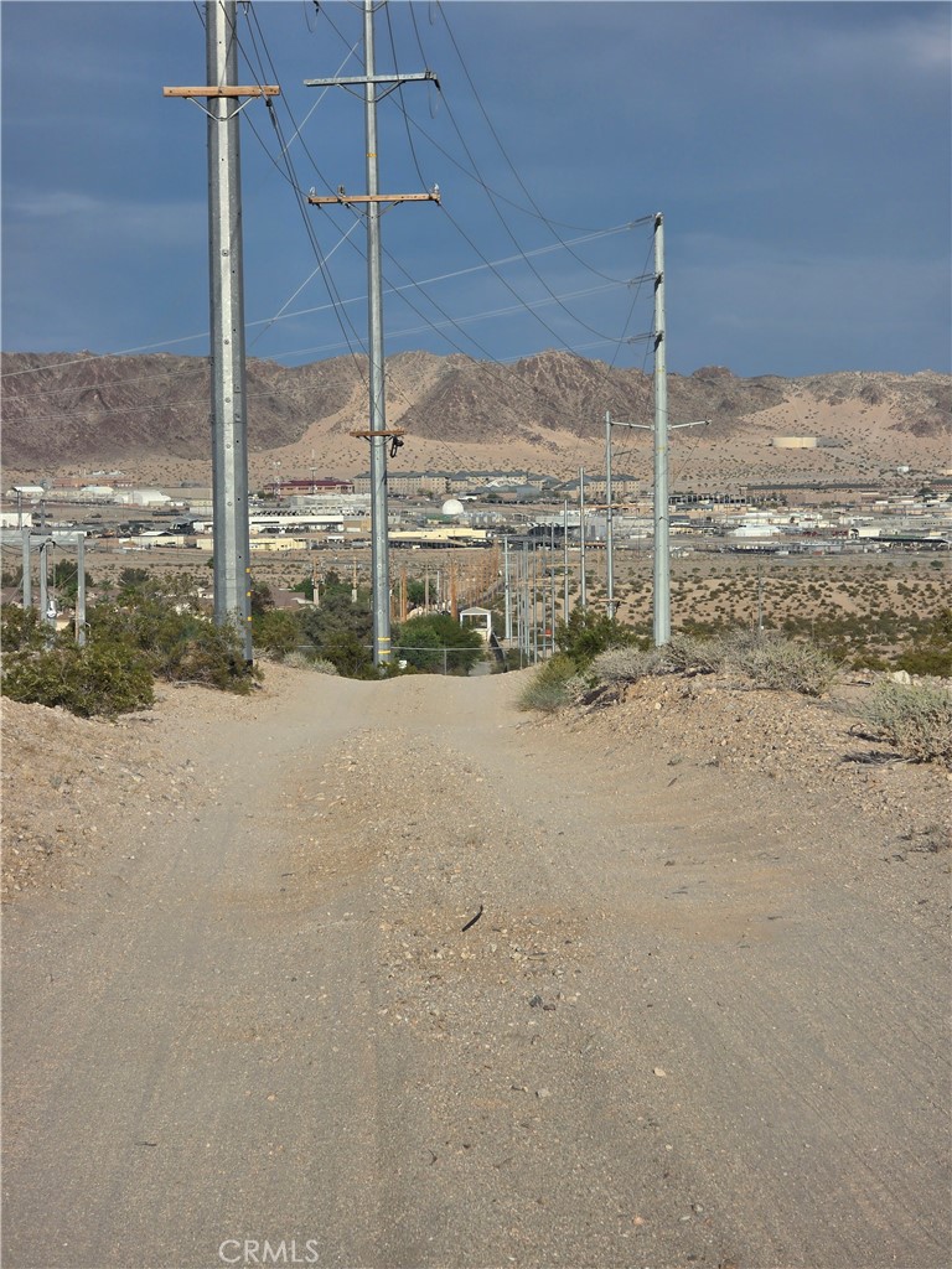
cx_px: 476
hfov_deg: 12.9
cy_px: 634
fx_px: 4217
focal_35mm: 115
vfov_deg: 17.1
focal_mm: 18.6
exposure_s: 1/1732
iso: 64
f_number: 3.4
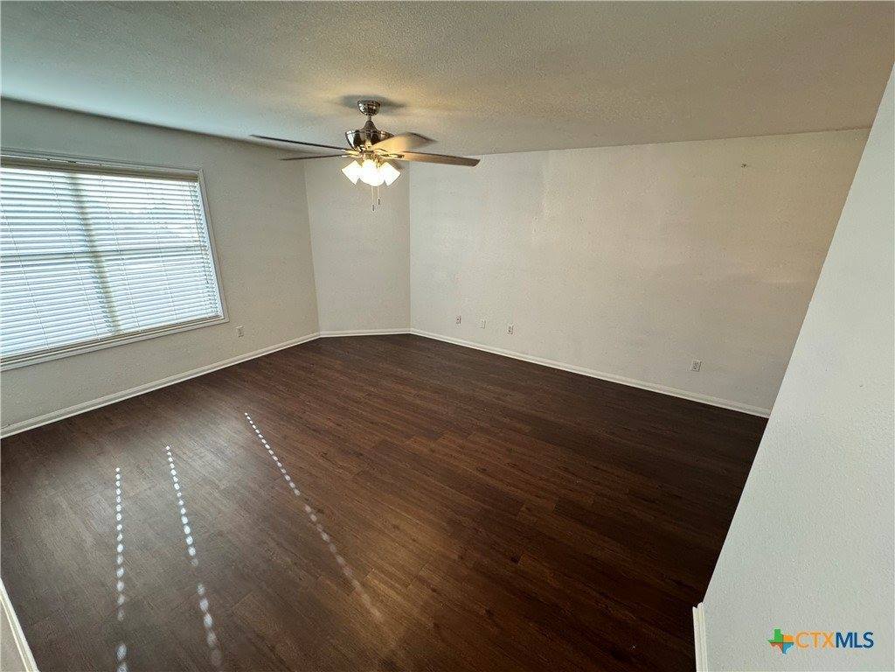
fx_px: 362
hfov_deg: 102.1
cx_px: 448
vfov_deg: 85.7
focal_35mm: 14
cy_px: 336
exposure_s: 1/60
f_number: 2.2
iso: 200
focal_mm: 2.22
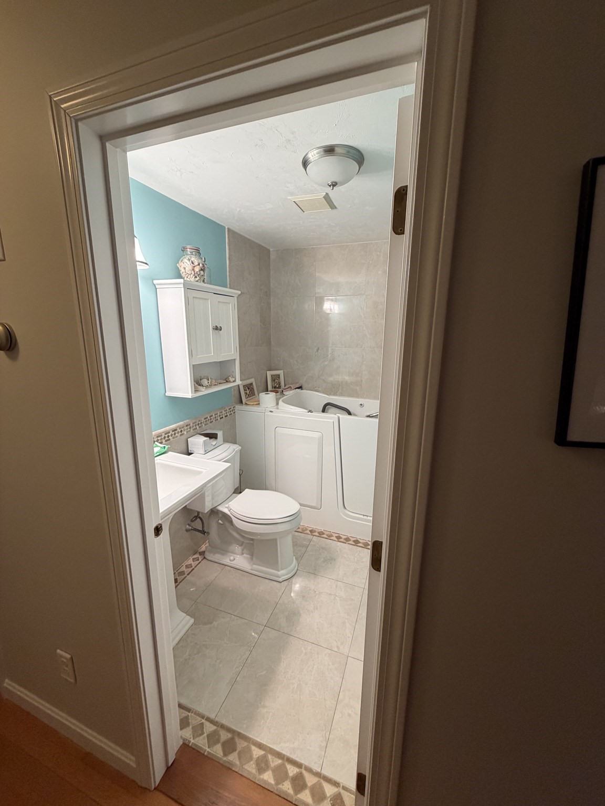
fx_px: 326
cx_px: 302
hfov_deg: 85.7
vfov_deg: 102.1
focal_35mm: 14
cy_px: 403
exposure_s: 1/120
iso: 320
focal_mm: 2.22
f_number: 2.2
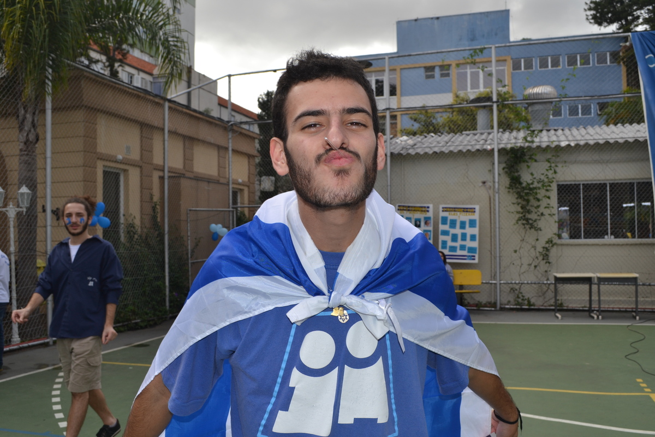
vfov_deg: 40.0
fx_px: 600
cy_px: 218
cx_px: 328
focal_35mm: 33
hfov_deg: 57.2
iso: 100
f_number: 8
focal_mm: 22
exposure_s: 1/200
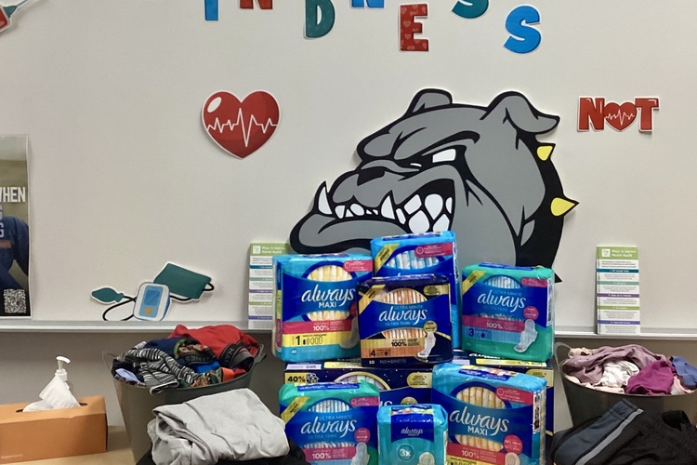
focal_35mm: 44
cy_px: 176
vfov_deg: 30.4
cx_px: 372
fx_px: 852
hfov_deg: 44.5
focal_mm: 3.3
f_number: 2.4
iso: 200
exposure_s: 1/60
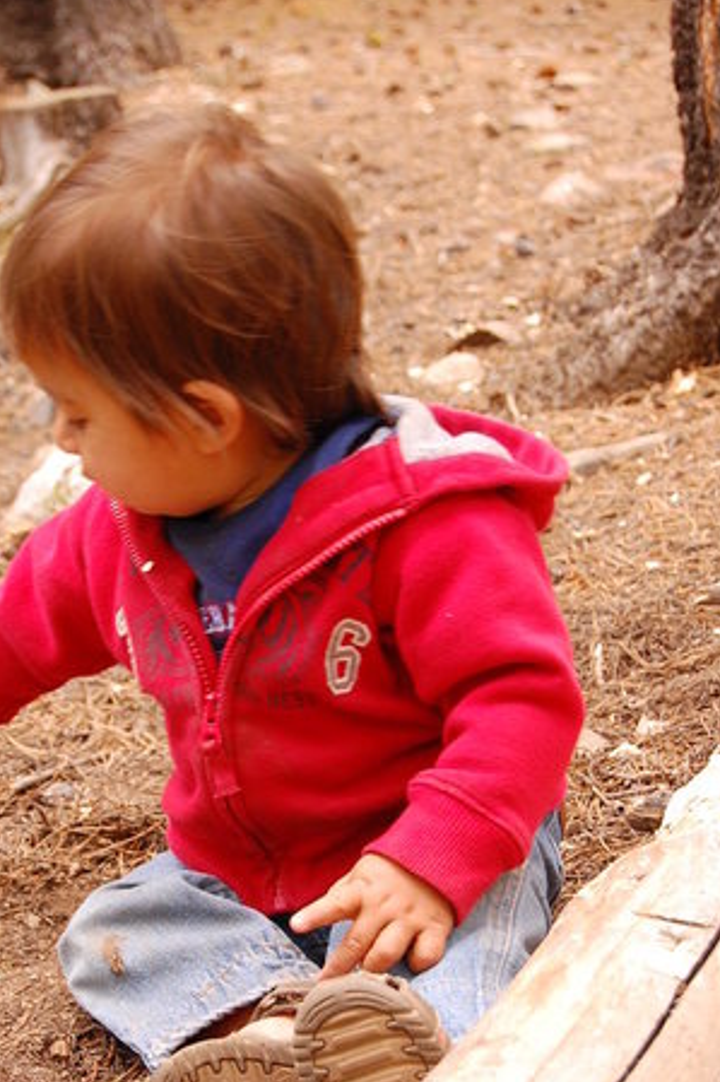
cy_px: 759
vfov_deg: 19.0
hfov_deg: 12.8
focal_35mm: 107
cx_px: 296
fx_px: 3212
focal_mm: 50
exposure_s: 1/60
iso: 400
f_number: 5.6
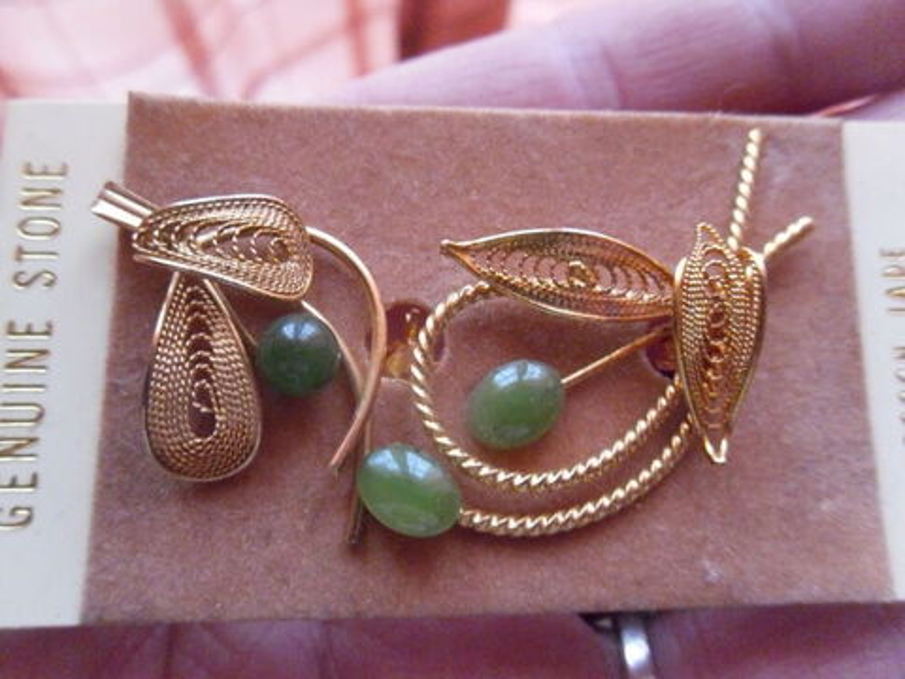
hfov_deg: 52.6
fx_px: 915
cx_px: 452
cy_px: 340
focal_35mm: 35
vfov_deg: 40.7
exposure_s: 1/19
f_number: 3.5
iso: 800
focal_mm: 6.3
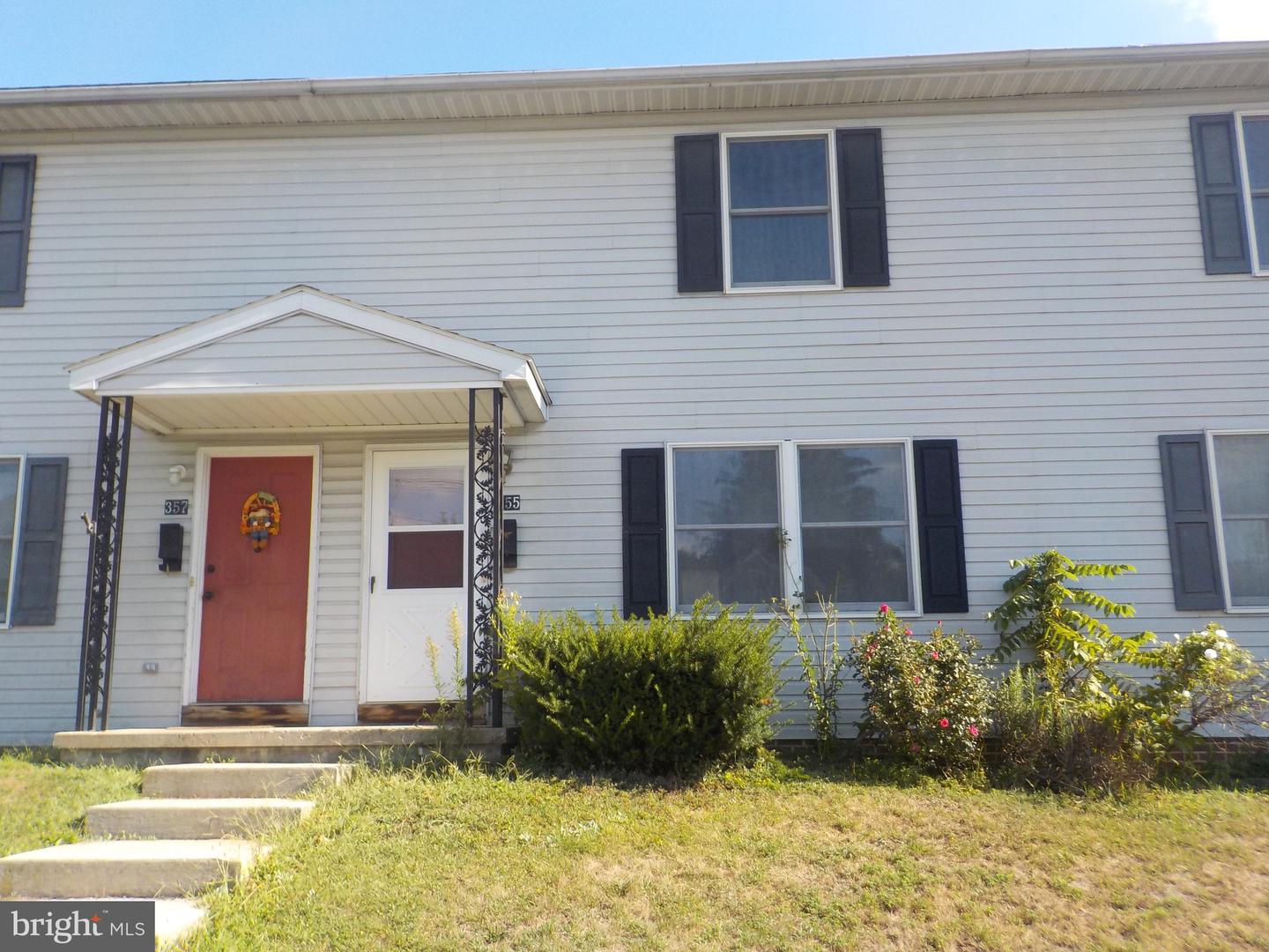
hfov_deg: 60.0
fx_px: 1100
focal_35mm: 30
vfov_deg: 46.8
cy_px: 476
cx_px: 634
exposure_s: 1/500
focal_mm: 4.1
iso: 125
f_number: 3.3
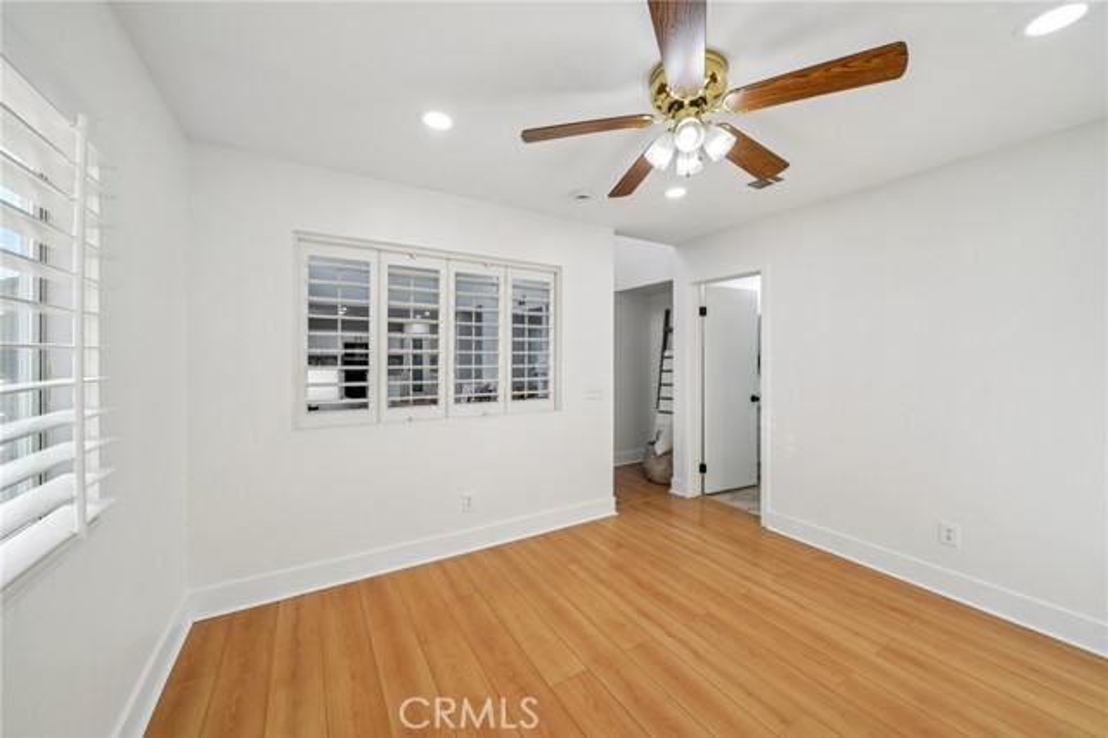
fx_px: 400
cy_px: 369
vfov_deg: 85.4
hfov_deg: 108.4
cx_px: 554
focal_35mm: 13
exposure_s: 1/30
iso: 250
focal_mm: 13
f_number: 8
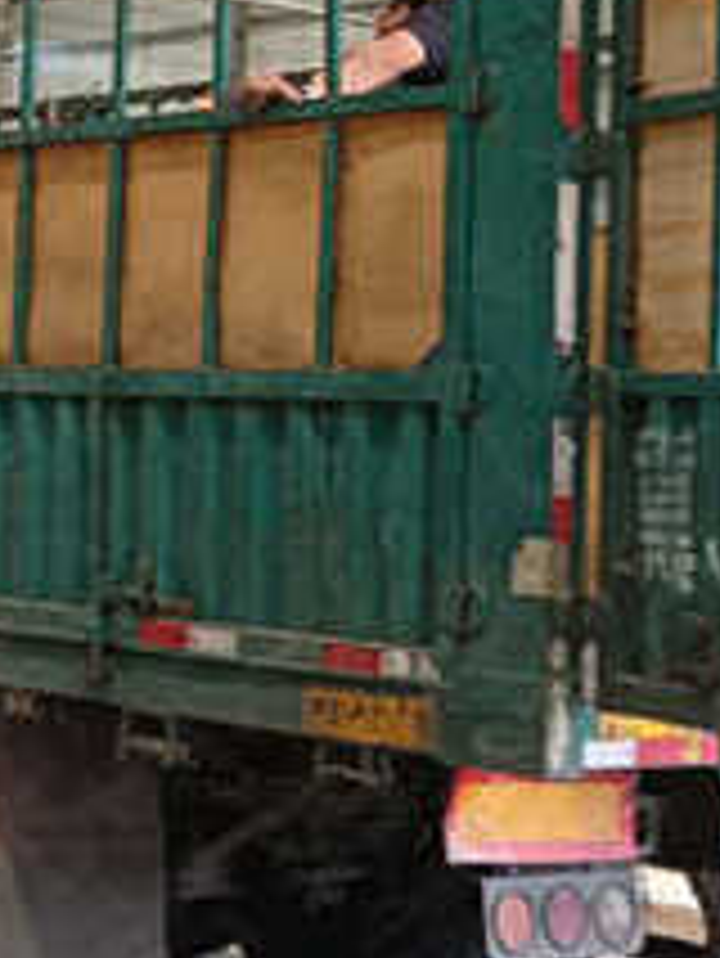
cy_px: 225
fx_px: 2632
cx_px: -135
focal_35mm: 95
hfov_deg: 15.1
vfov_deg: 20.5
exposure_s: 1/60
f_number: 1.9
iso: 158
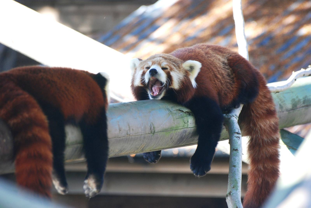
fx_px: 3114
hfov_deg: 5.7
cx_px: 156
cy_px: 104
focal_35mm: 360
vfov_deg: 3.8
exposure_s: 1/160
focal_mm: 240
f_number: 5.3
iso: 400
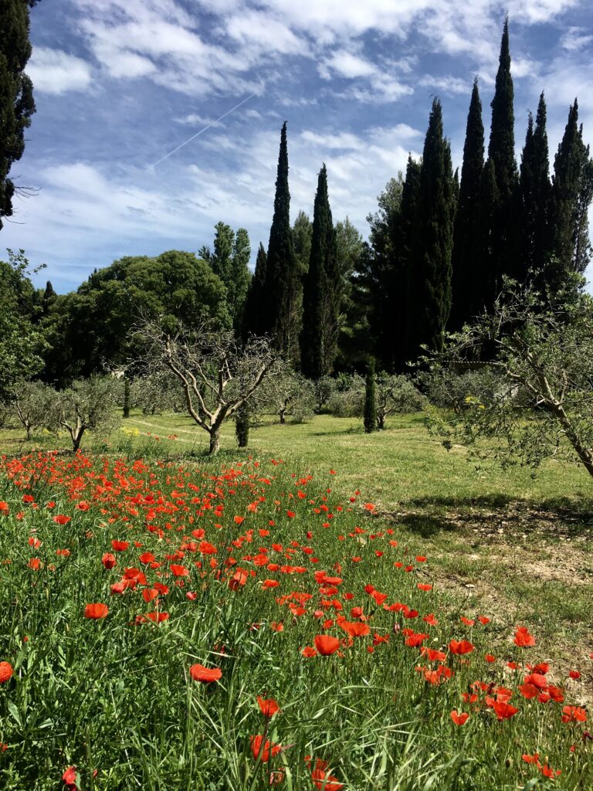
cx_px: 296
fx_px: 662
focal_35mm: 29
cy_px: 396
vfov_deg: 61.7
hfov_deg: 48.2
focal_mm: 4.15
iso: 25
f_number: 2.2
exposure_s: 1/2024
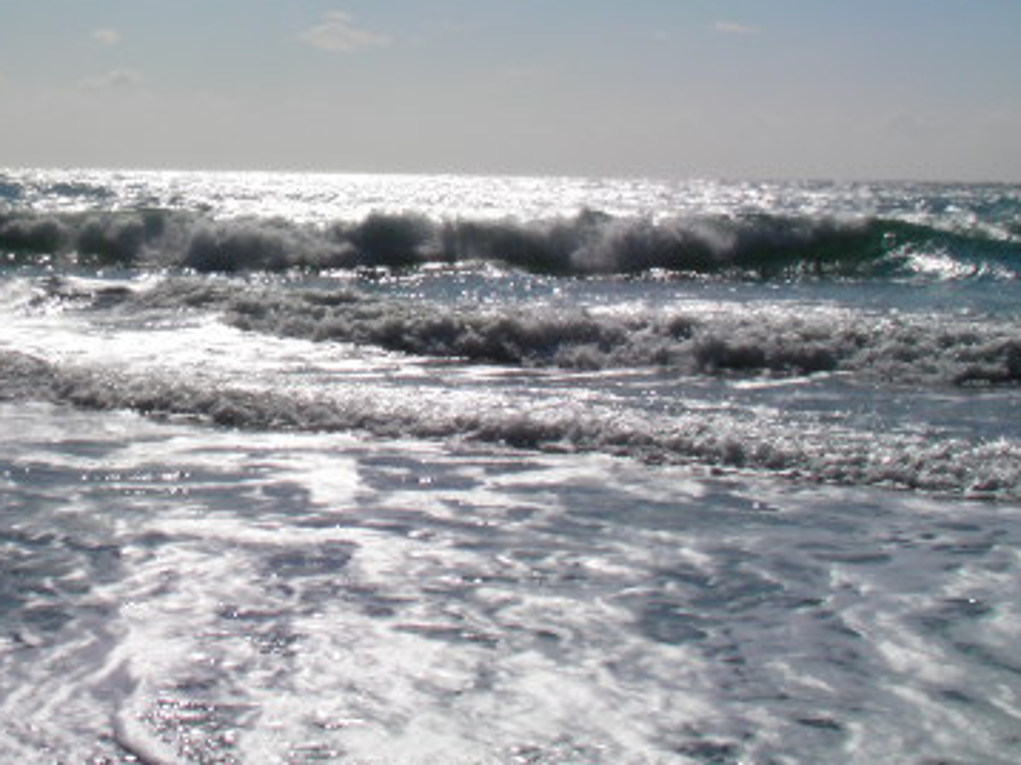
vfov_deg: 21.3
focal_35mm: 68
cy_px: 163
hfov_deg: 27.7
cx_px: 145
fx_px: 2004
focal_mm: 6.3
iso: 50
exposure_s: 1/645
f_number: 8
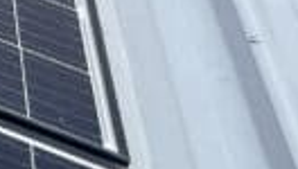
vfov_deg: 5.1
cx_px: -522
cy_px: -460
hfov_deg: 8.6
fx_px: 1735
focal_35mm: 219
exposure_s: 1/2092
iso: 32
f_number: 1.6
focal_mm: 4.2
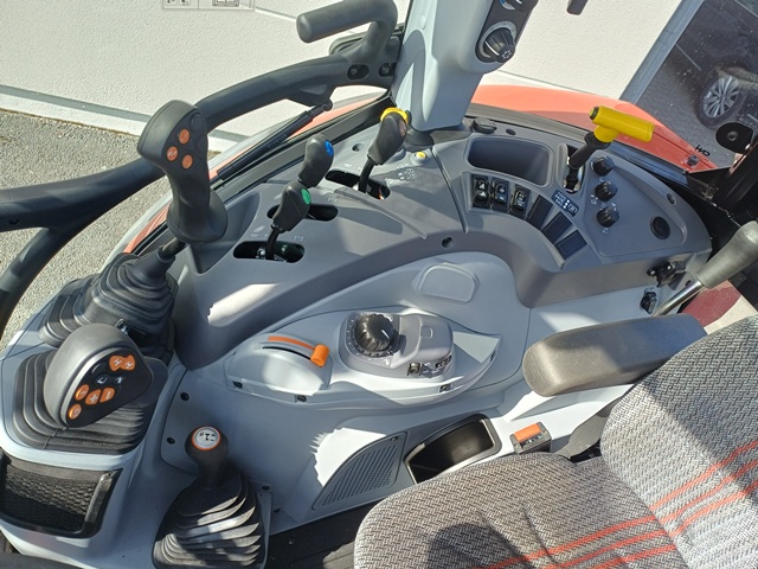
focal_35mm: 25
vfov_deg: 54.9
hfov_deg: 69.4
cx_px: 379
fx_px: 547
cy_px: 284
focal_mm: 4.65
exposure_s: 1/244
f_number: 1.8
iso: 50
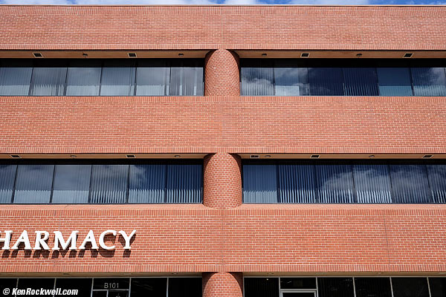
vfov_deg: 37.9
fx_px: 434
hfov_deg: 54.4
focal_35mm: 35
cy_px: 148
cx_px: 223
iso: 200
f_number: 16
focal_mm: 23
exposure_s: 1/110
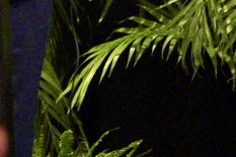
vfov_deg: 1.5
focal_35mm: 938
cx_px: 5
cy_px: -375
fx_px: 6145
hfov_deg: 2.2
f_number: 2.8
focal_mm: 135
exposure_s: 1/250
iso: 16000
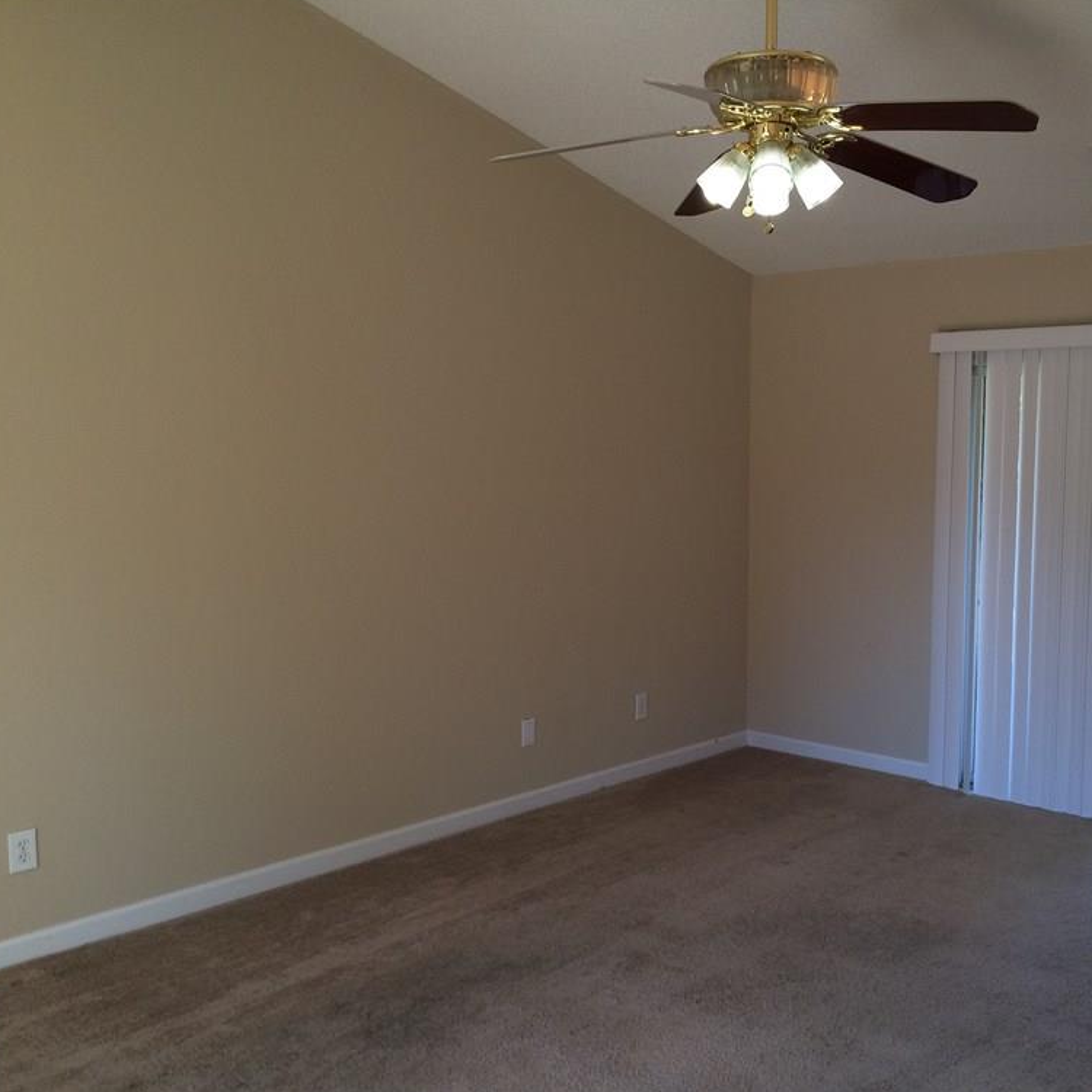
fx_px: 1249
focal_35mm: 35
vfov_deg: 47.2
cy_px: 549
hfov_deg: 46.5
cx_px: 731
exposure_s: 1/120
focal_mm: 4.15
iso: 64
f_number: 2.2
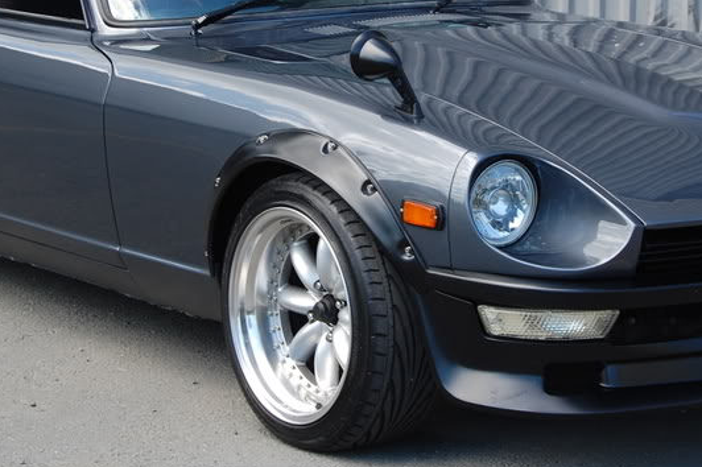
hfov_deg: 15.8
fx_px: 2533
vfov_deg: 10.5
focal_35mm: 130
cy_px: 110
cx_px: 372
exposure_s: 1/125
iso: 200
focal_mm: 45
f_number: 8
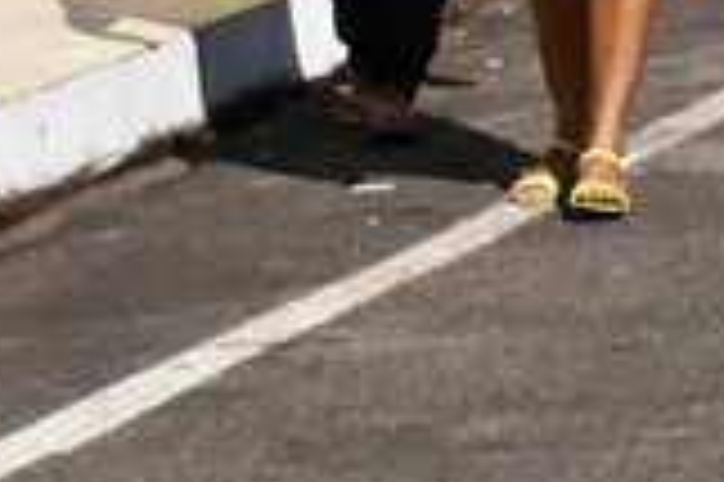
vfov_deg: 3.0
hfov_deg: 4.3
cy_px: -687
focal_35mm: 459
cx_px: 2159
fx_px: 9221
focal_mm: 48
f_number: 25
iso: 5000
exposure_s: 1/2500
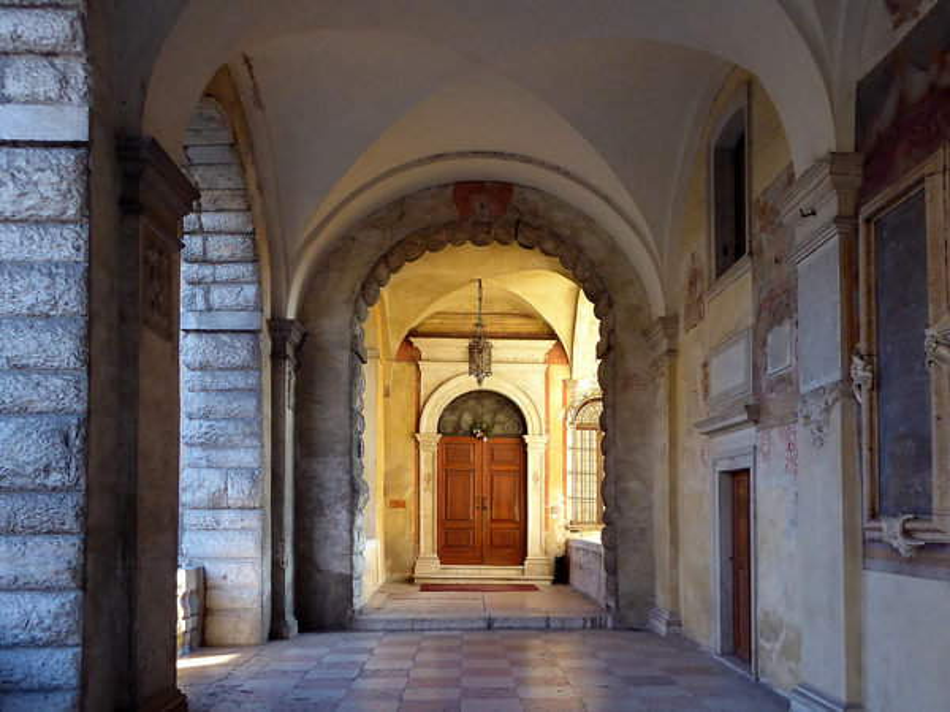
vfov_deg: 45.4
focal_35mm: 31
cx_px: 475
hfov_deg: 58.4
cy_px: 356
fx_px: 851
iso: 400
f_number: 3.5
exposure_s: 1/160
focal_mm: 5.4
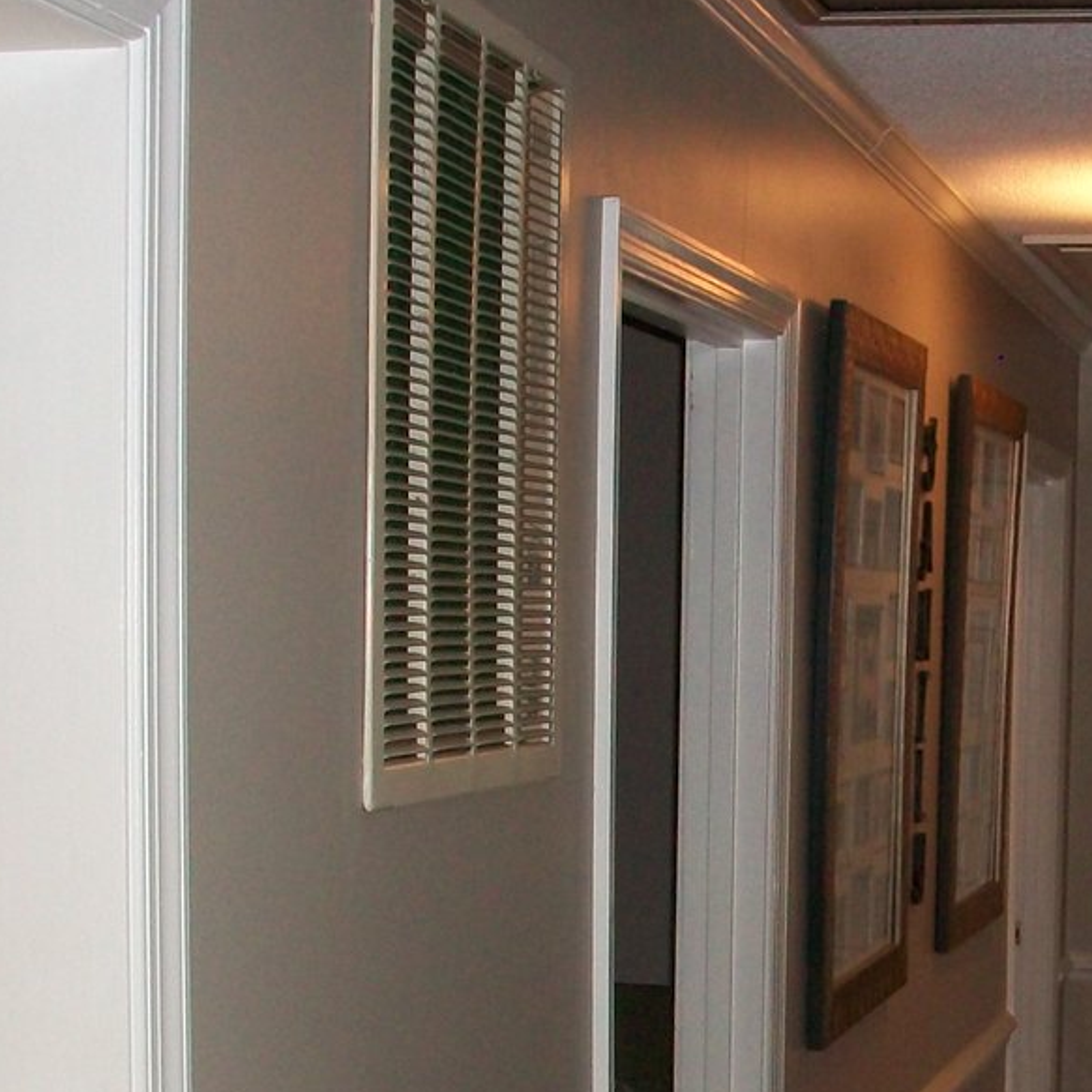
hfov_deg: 21.8
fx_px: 2784
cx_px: 928
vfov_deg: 21.8
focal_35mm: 78
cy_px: 937
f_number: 2.8
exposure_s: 1/60
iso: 120
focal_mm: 5.7
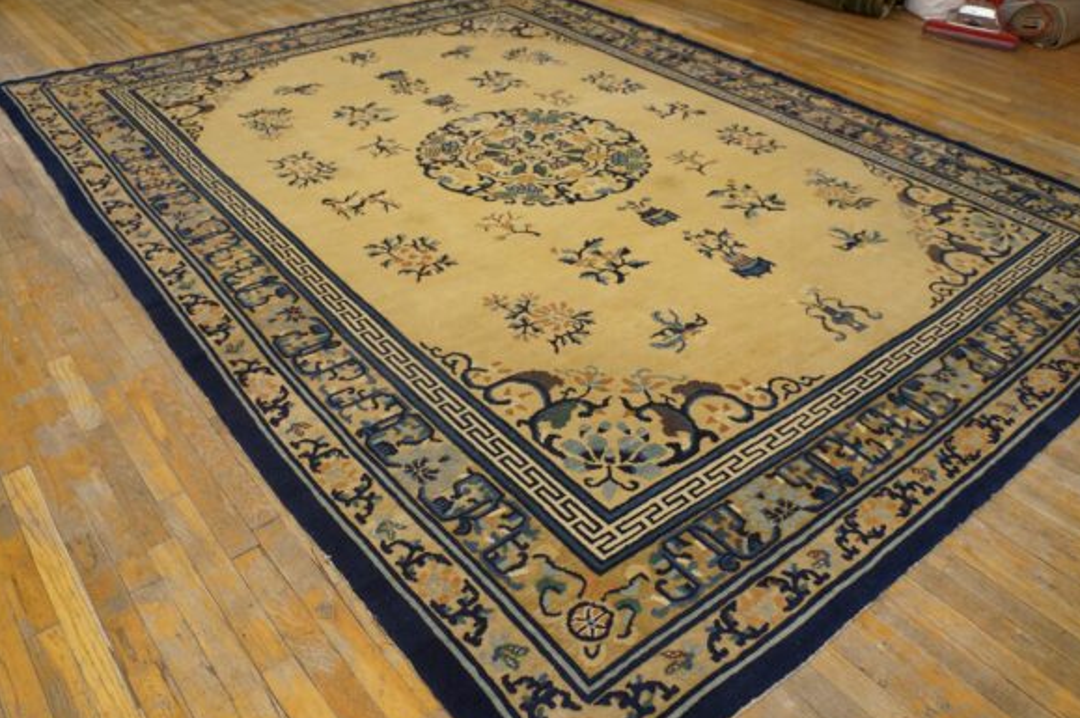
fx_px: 839
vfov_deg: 46.3
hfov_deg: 65.5
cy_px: 365
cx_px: 526
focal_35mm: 28
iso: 2000
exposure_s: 1/160
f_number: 4
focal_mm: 18
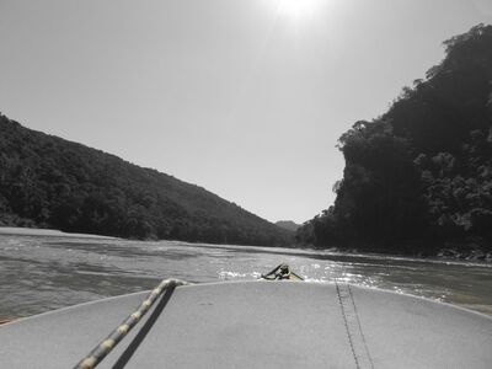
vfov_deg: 54.9
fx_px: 355
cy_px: 184
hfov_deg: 69.4
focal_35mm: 25
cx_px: 246
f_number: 7
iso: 160
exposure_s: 1/800
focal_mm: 4.5
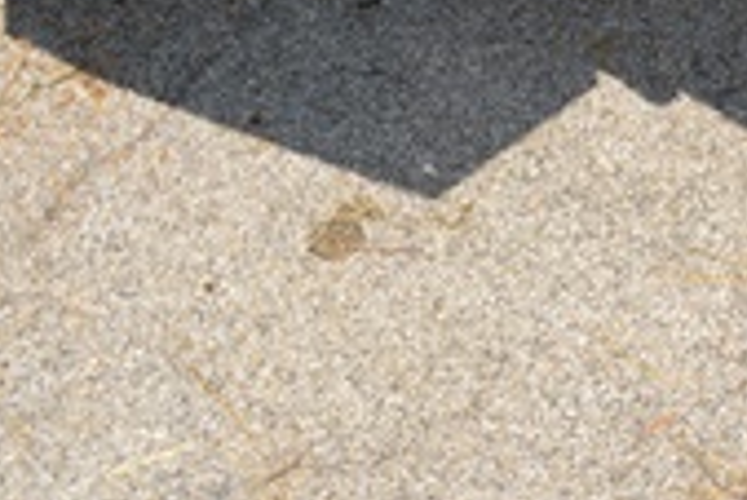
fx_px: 2430
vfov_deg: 11.3
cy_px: -230
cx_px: 950
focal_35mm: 117
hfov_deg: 16.6
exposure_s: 1/200
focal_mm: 22
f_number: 7.1
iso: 100
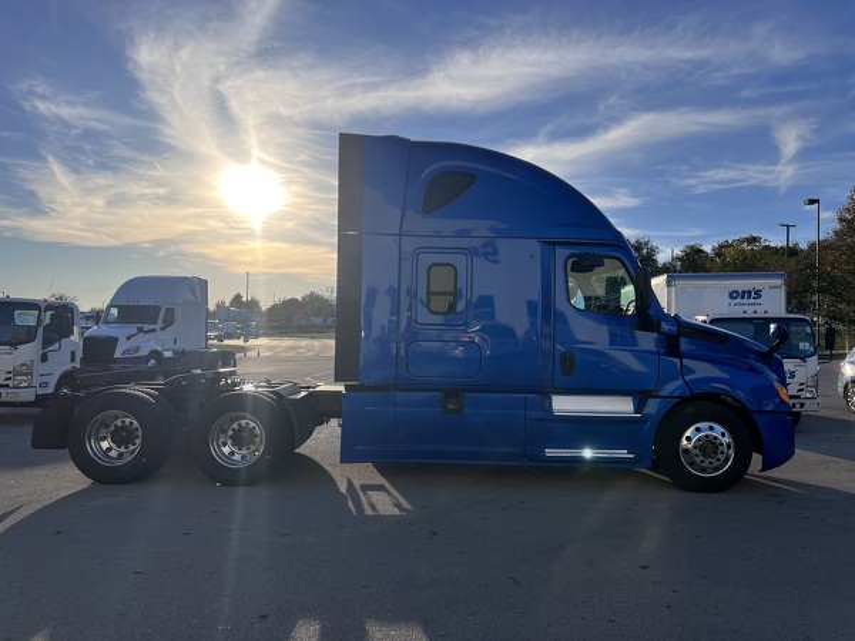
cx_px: 428
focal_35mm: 26
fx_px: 642
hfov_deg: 67.3
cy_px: 320
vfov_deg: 53.1
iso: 50
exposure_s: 1/6579
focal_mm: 5.7
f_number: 1.5
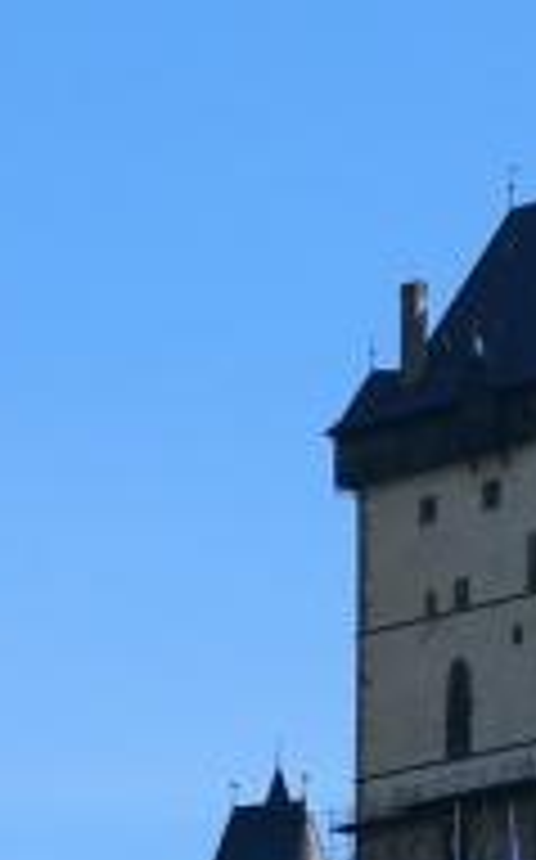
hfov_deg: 3.8
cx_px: 955
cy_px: 680
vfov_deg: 6.2
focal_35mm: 338
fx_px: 7918
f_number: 4.6
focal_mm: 17.9
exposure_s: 1/500
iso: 50
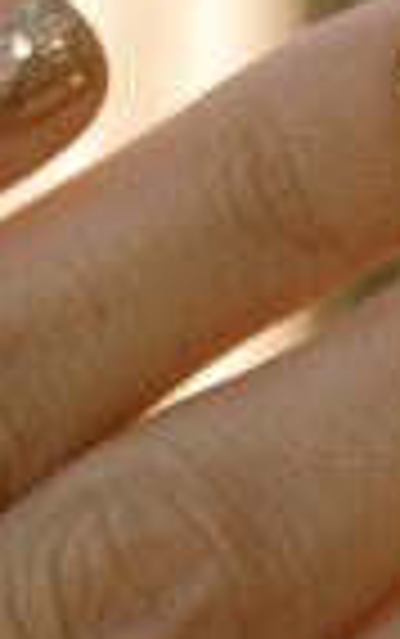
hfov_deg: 5.4
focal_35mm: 241
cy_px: 223
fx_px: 4203
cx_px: 155
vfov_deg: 8.7
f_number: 7.1
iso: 200
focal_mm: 55
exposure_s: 1/200
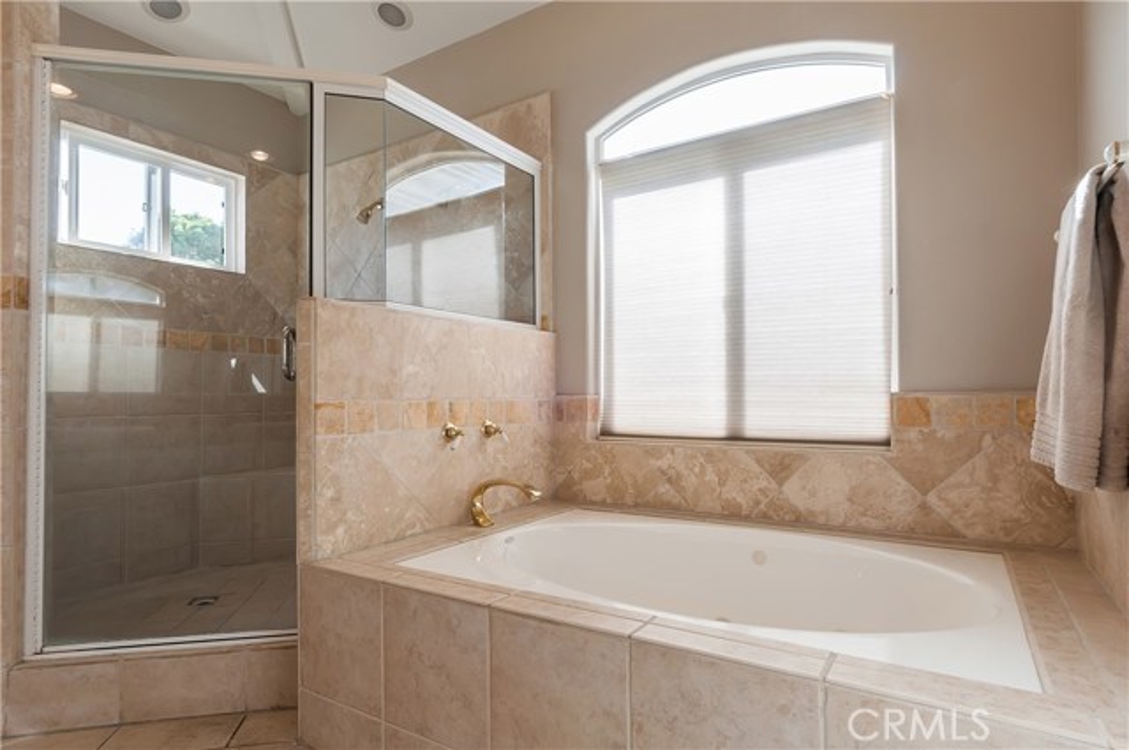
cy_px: 375
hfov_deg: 90.1
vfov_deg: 67.2
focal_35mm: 18
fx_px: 564
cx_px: 564
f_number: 14
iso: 200
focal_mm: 12
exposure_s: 1/20
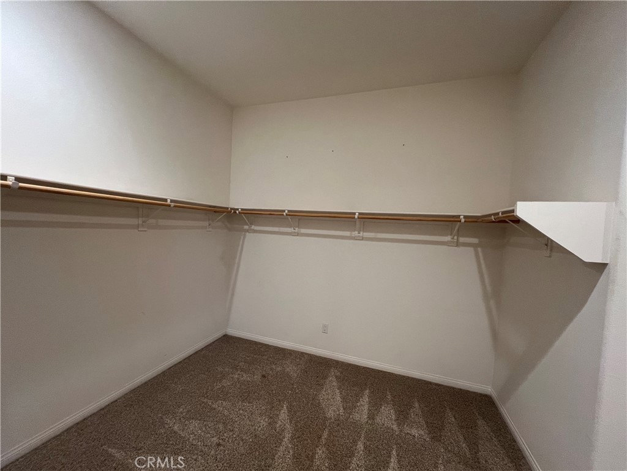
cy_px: 236
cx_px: 314
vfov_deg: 89.9
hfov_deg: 106.2
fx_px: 235
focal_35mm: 13
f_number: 1.8
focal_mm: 1.57
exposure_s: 1/60
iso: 200
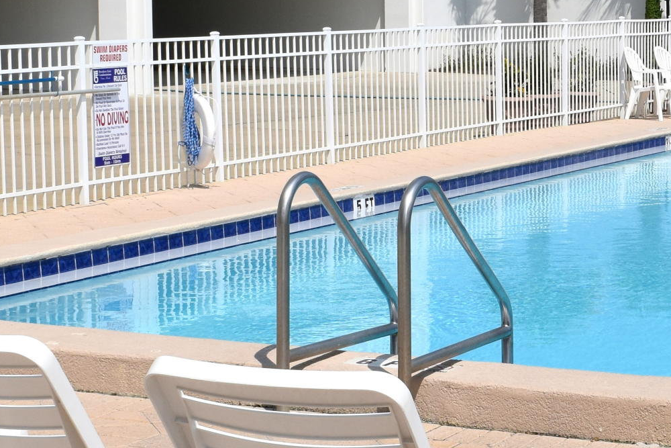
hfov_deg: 19.4
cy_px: 201
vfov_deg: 13.2
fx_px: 1929
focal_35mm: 104
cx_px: 588
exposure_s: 1/640
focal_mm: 23
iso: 200
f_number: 11
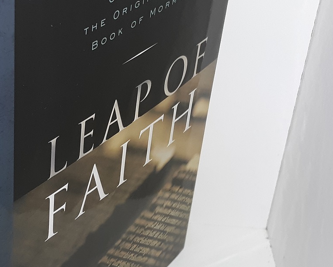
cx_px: 63
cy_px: 112
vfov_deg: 20.7
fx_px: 729
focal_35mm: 74
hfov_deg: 25.2
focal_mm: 3.7
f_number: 1.7
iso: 64
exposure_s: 1/120
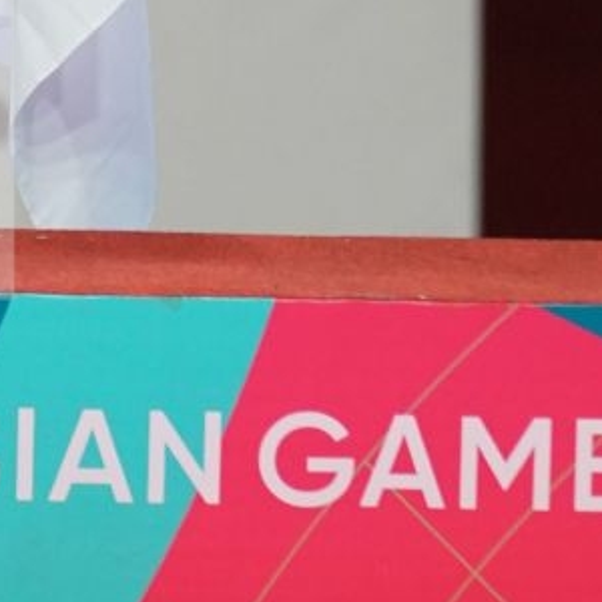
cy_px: -596
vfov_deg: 1.2
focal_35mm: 1426
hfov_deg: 1.2
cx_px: -173
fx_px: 28057
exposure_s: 1/500
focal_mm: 280
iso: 3200
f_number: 4
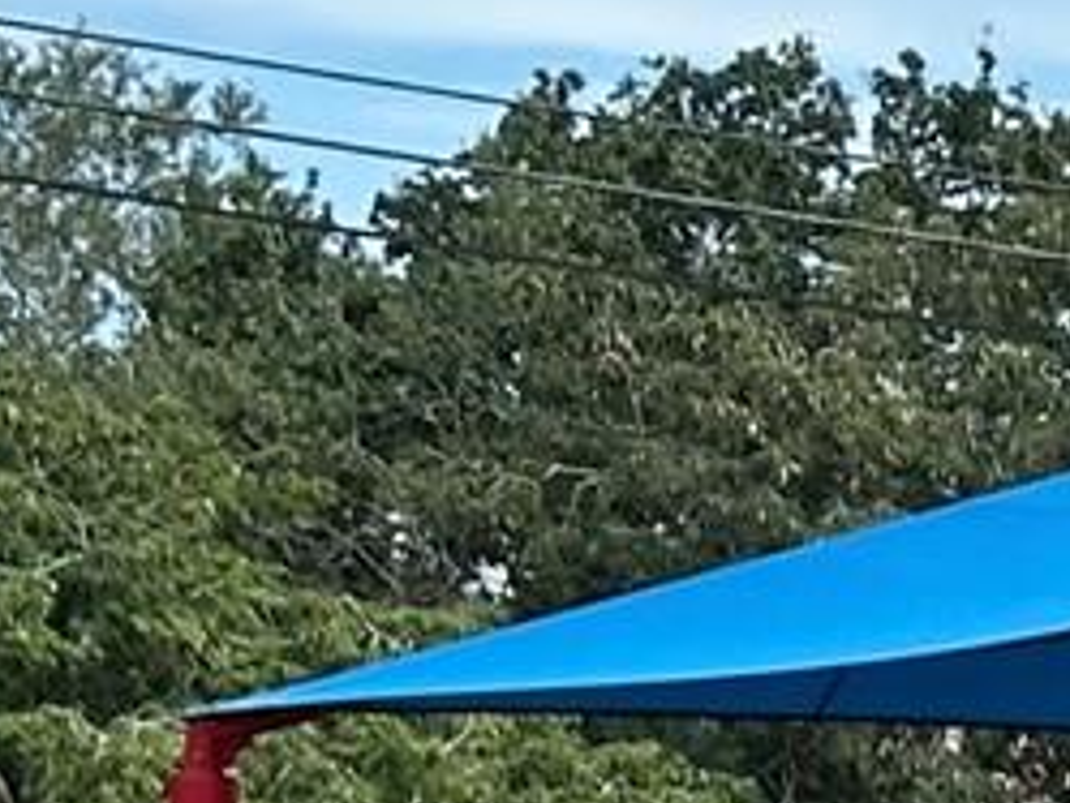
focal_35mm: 308
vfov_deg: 4.8
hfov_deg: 6.1
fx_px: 9525
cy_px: 1318
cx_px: 2763
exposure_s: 1/1323
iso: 64
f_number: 1.78
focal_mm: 6.86
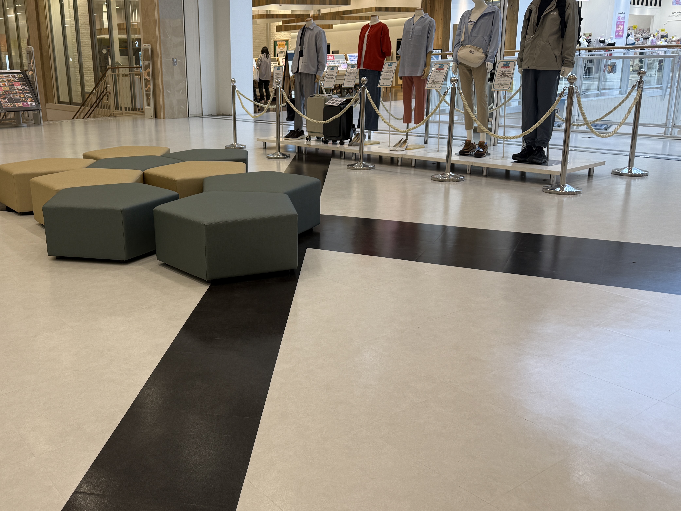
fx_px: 649
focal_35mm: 33
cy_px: 225
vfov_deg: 42.9
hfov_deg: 54.0
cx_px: 213
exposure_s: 1/161
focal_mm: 6.76
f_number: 1.78
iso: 64
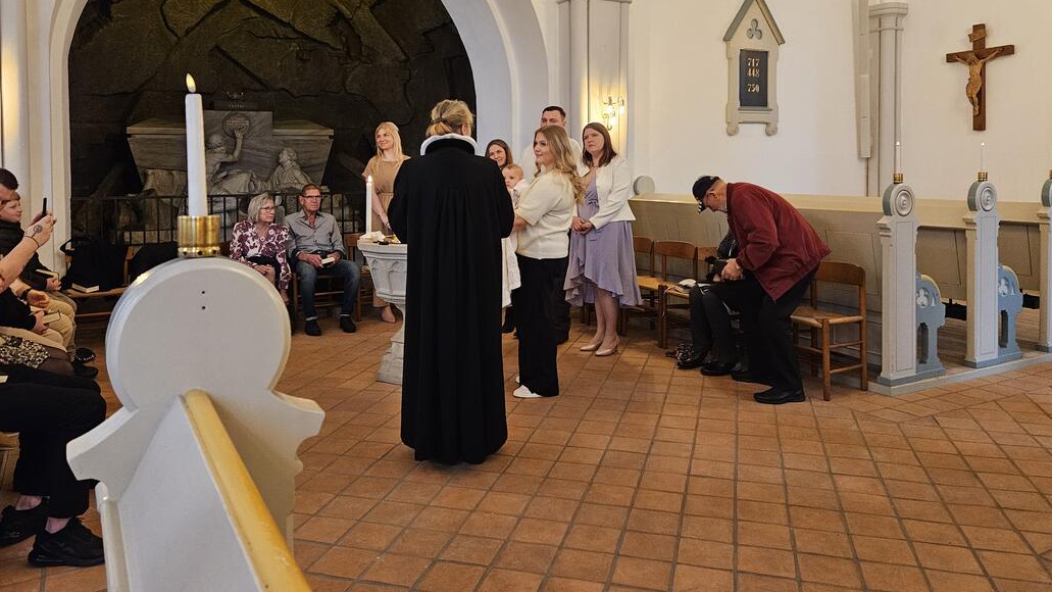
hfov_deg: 67.9
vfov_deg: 40.8
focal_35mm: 28
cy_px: 183
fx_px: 781
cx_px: 515
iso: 640
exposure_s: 1/100
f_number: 1.8
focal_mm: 5.4
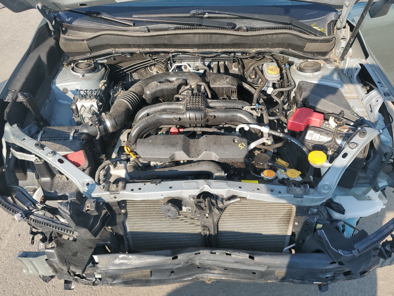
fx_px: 307
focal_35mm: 27
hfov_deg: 65.3
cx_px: 202
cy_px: 149
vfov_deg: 51.4
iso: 50
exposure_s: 1/909
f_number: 1.5
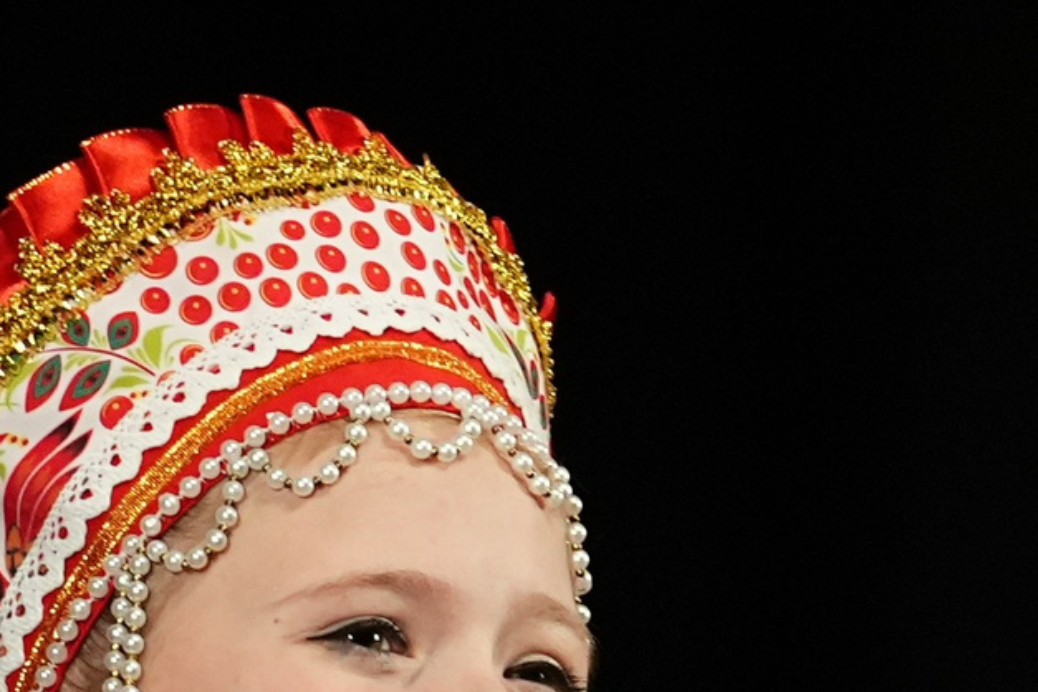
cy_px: 1357
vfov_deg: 1.1
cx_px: 515
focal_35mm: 1224
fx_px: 35289
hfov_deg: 1.7
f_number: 2.8
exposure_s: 1/400
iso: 2000
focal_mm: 200
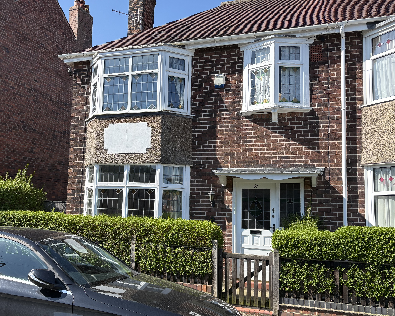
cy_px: 166
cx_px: 160
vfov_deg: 43.3
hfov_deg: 52.5
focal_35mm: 34
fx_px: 397
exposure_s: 1/1751
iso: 64
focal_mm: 5.96
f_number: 1.6
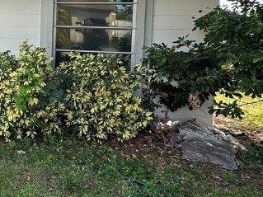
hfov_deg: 34.9
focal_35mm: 45
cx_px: -40
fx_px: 342
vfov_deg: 31.3
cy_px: 40
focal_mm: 2.22
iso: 40
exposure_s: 1/801
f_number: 2.2
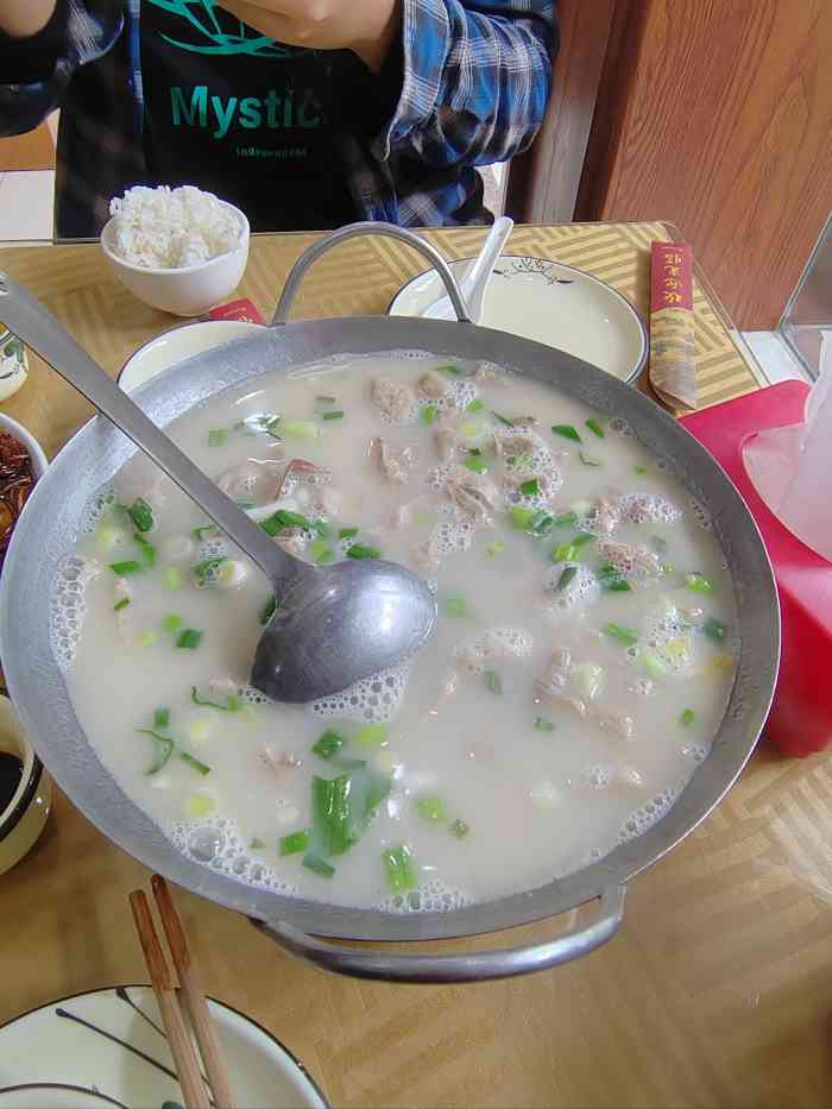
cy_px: 554
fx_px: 865
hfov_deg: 51.4
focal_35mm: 27
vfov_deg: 65.3
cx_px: 416
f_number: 2.2
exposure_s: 1/50
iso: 152
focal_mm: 2.16
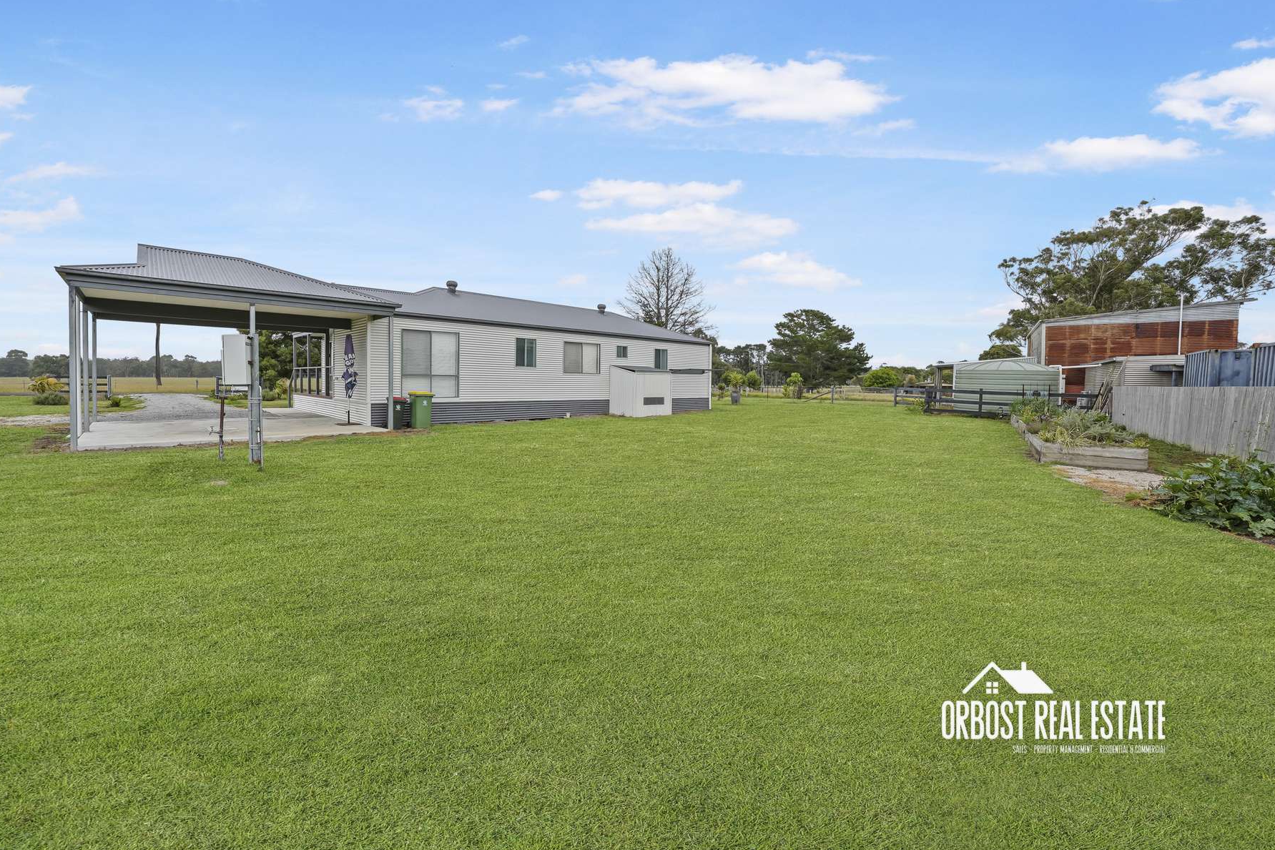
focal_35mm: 14
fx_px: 496
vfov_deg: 81.1
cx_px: 599
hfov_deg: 104.1
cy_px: 398
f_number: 11
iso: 160
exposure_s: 1/30
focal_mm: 13
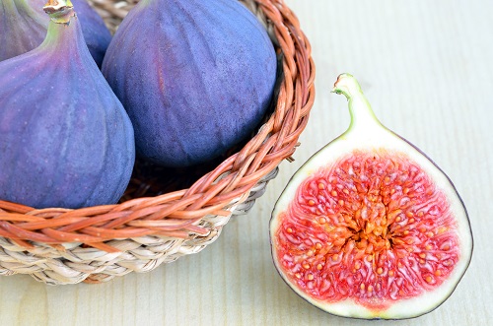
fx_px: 1537
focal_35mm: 112
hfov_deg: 18.2
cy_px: 163
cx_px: 246
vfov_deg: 12.1
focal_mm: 75
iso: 100
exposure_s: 1/10
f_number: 8
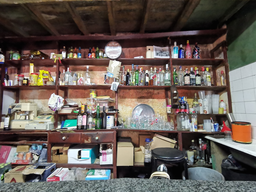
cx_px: 128
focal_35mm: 17
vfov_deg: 74.7
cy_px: 96
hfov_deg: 91.0
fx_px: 126
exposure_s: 1/33.3
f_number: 2.2
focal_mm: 2.26
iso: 800
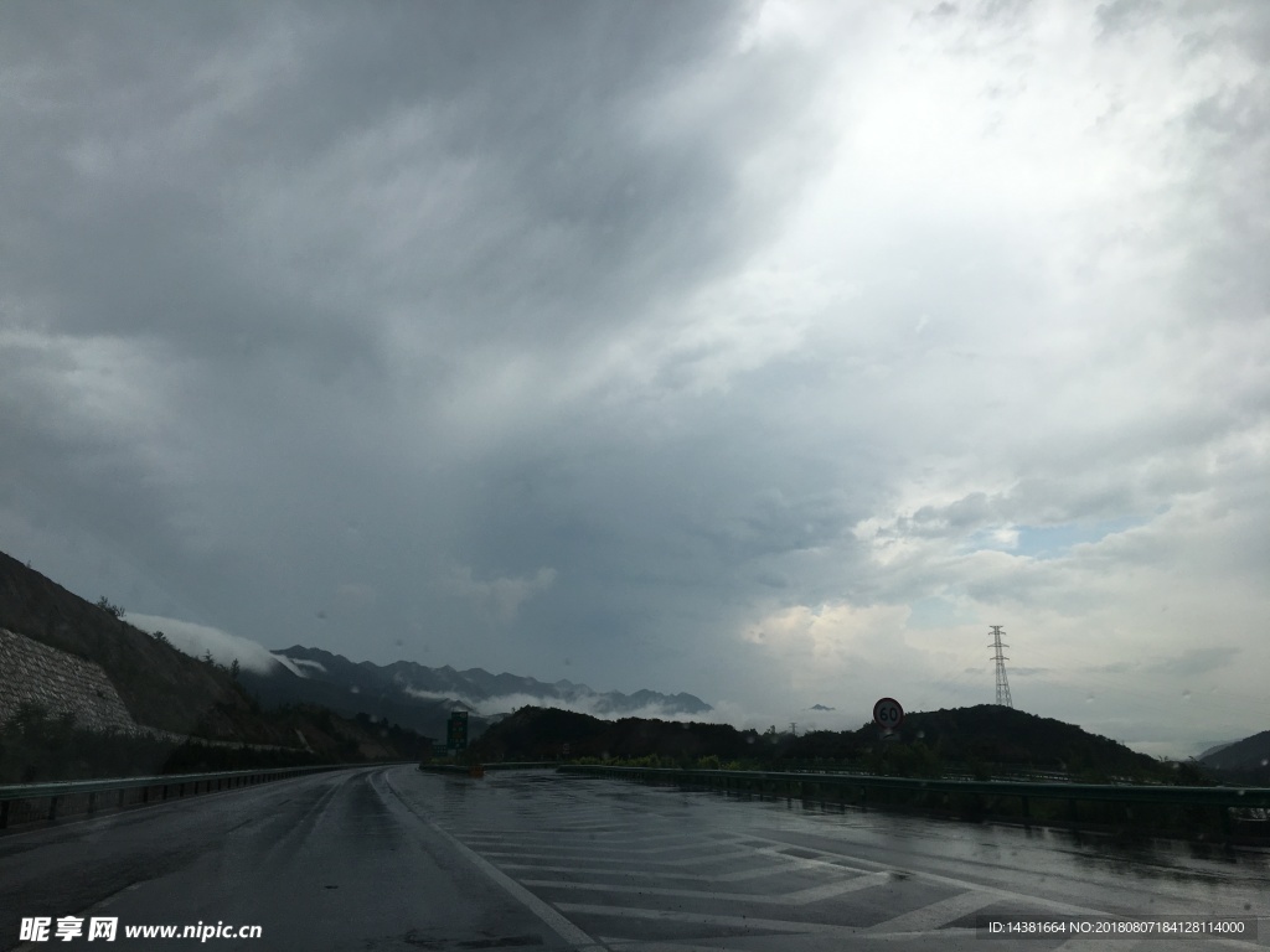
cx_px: 635
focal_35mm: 29
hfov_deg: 61.7
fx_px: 1064
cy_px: 476
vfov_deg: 48.2
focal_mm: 4.15
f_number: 2.2
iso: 25
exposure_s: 1/1350
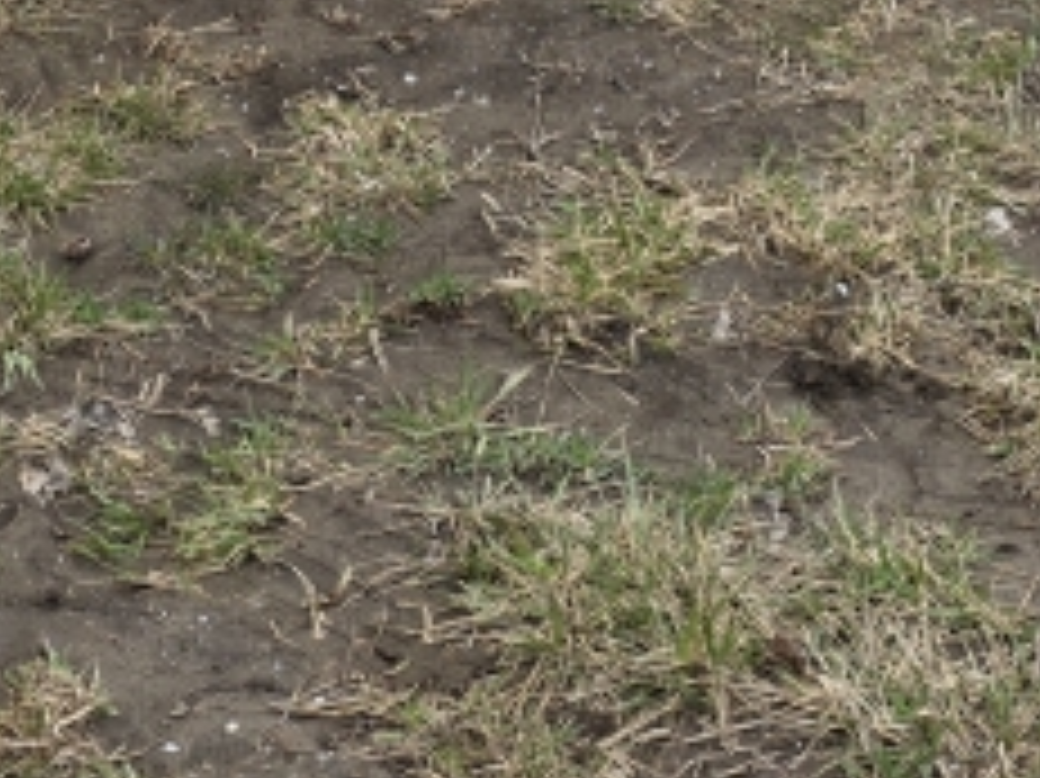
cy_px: -382
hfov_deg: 19.3
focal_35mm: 102
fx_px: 3063
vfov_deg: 13.6
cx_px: 554
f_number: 1.7
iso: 80
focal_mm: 6.3
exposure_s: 1/1794
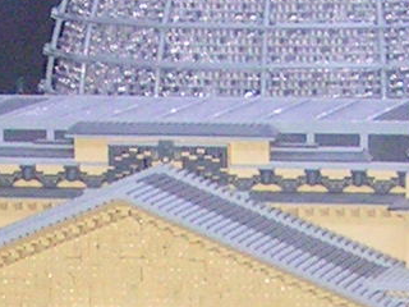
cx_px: 199
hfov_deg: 7.3
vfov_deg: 5.5
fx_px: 3190
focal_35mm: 270
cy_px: 365
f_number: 2.8
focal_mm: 6.3
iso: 200
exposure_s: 1/40
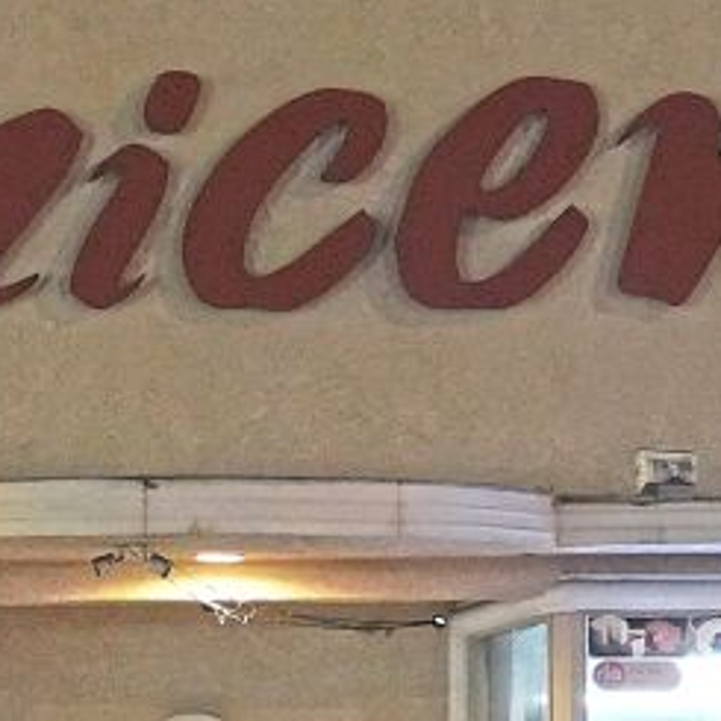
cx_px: -50
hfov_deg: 10.1
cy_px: 806
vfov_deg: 10.0
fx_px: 4053
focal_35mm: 172
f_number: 3.2
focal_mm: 40
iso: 5000
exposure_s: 1/100
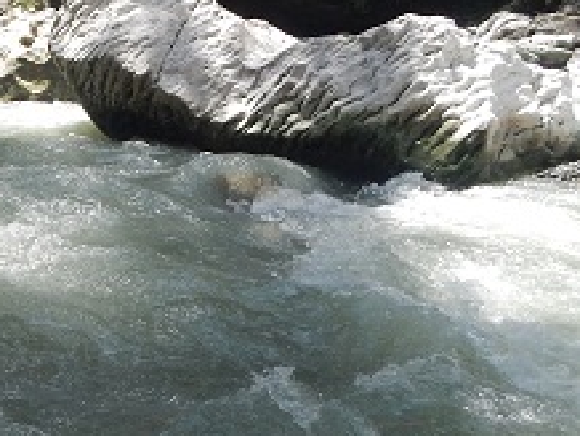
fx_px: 990
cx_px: -40
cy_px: 202
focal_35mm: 59
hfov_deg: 29.8
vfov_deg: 24.9
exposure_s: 1/800
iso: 125
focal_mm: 4
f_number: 3
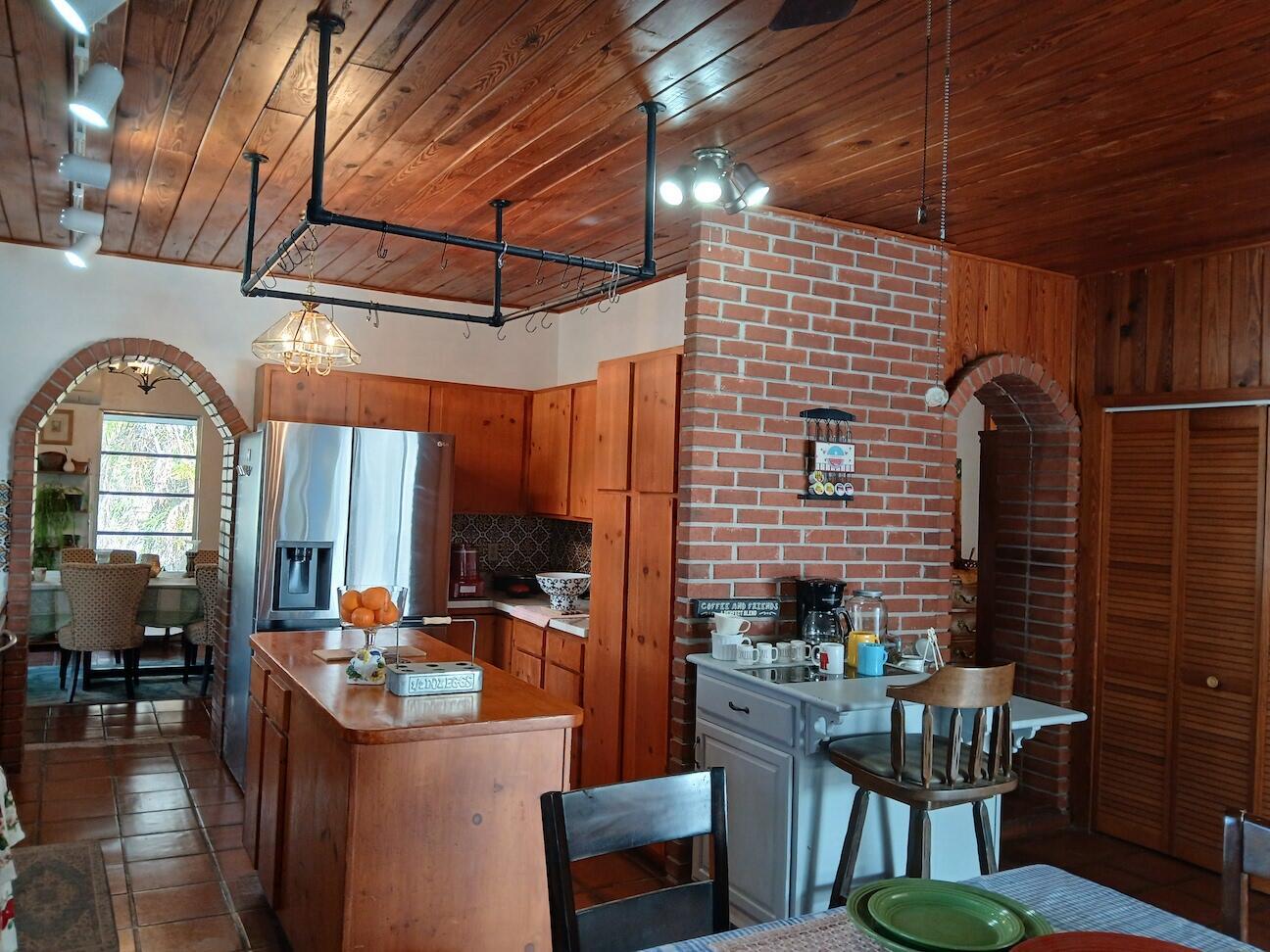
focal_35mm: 26
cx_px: 635
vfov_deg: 53.1
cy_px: 476
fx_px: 954
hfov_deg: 67.3
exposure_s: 1/60
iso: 250
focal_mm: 3.98
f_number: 1.8
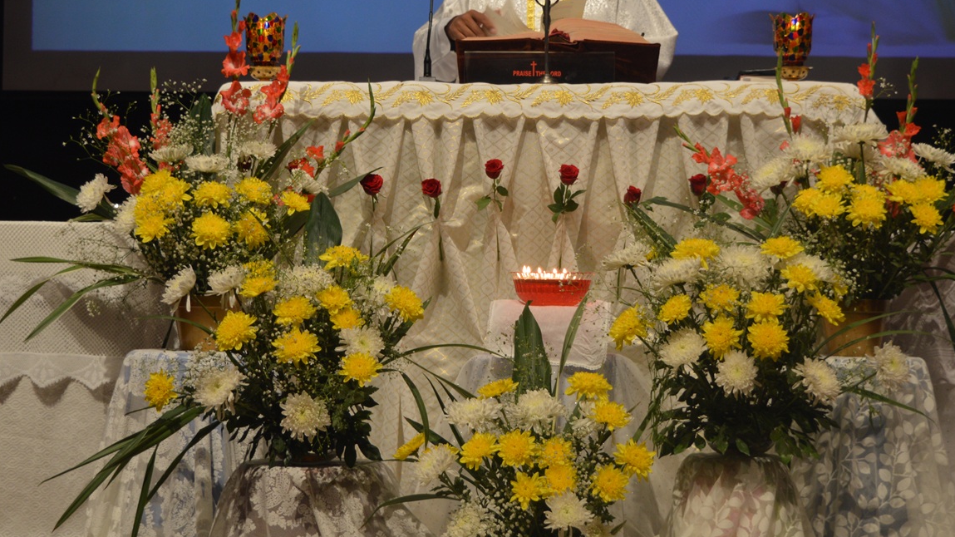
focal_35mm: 82
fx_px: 2076
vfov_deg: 14.7
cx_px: 545
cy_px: 196
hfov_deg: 25.9
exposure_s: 1/50
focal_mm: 40
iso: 400
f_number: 5
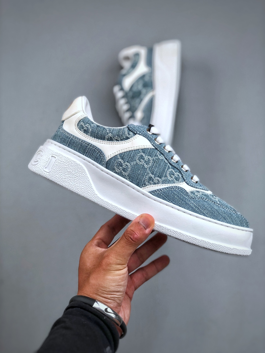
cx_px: 132
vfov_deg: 33.8
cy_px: 176
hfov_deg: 25.7
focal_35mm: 57
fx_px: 582
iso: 32
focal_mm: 6.6
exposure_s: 1/100
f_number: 2.8
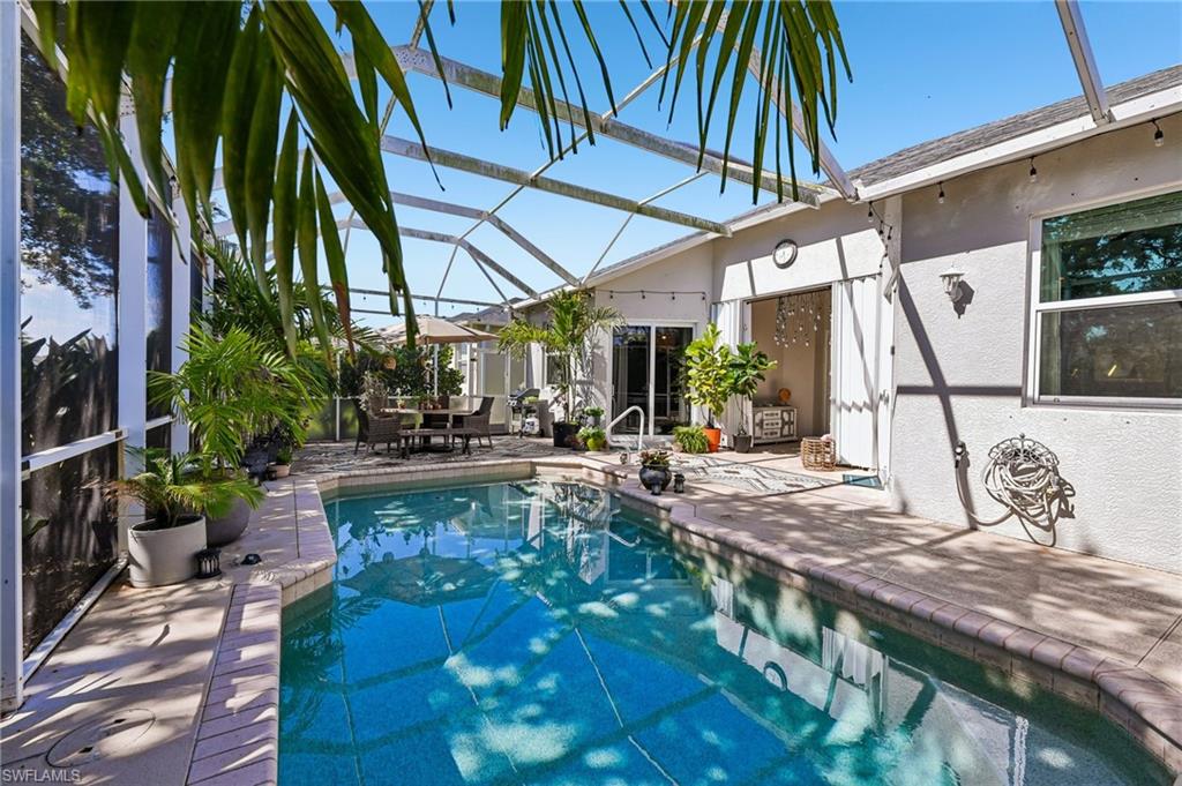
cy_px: 393
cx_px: 591
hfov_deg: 104.3
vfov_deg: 81.1
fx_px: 459
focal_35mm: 14
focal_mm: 14
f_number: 8
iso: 50
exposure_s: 1/60
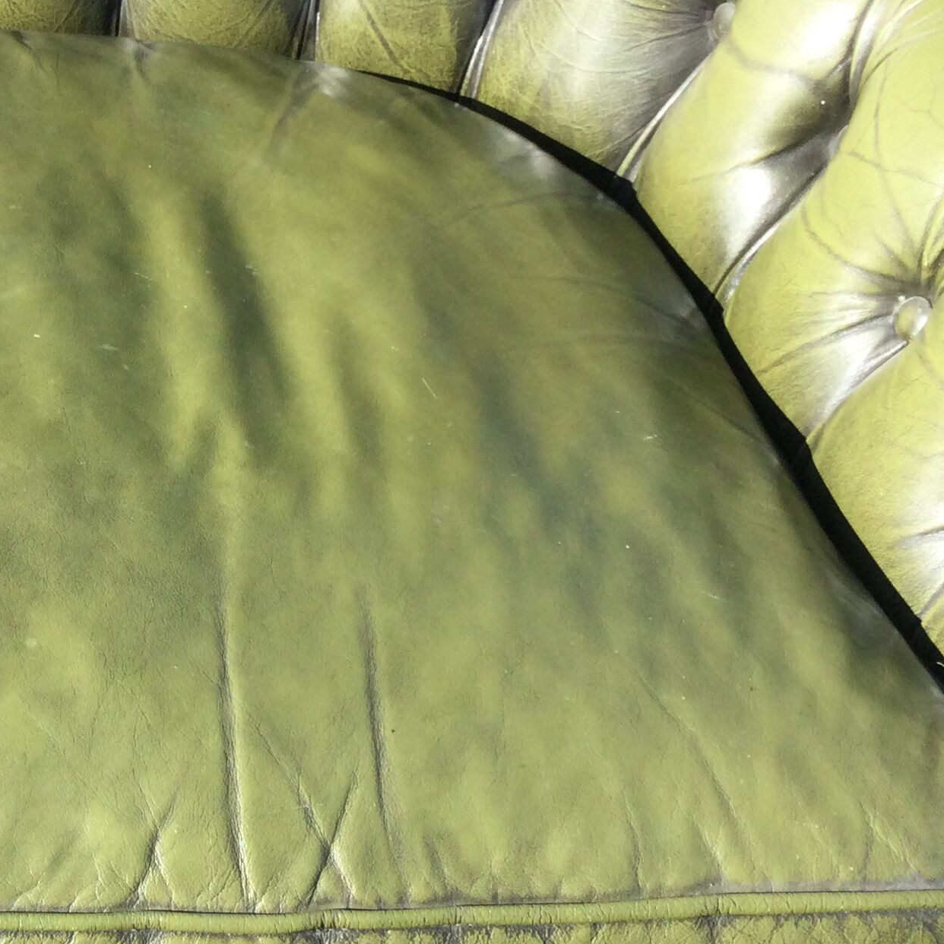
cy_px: 461
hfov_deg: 23.2
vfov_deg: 24.0
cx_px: 54
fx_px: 2221
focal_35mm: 72
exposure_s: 1/455
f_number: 2.4
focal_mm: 3.3
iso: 25
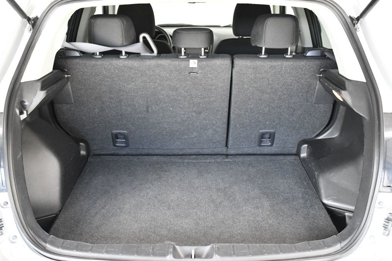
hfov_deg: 49.6
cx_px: 196
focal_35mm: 39
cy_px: 130
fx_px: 425
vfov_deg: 34.2
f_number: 5
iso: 2500
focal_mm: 26
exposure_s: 1/100
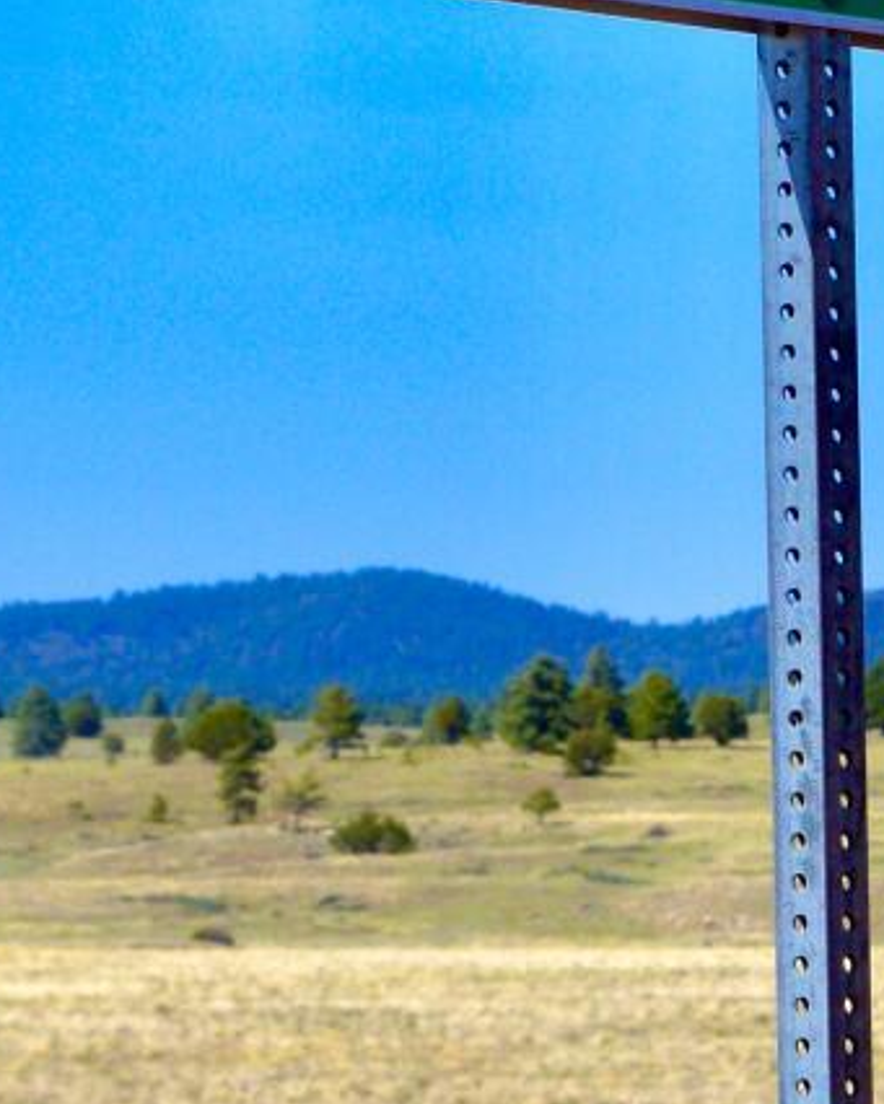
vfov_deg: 6.1
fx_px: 10363
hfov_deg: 4.9
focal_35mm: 317
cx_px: 818
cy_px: 593
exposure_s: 1/500
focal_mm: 48
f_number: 11
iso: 250
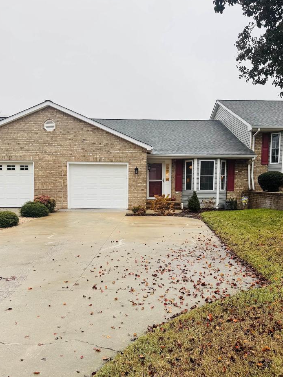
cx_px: 148
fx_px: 305
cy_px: 208
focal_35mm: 28
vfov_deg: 63.3
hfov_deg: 49.7
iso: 80
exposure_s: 1/397
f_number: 1.78
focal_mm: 6.76
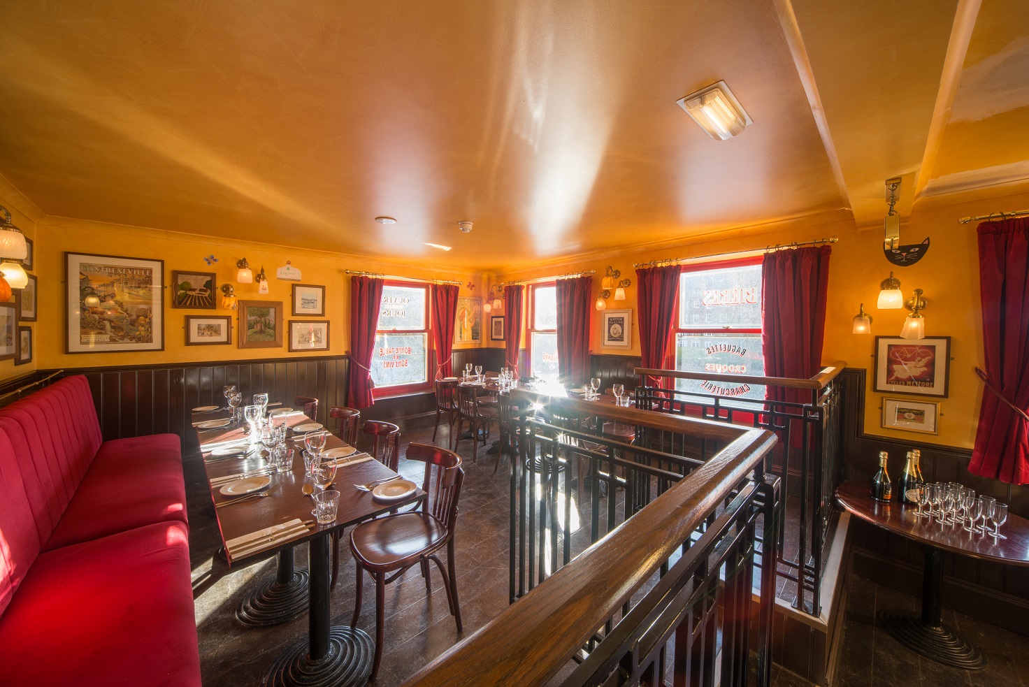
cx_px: 514
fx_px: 343
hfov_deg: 112.6
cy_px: 344
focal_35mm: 12
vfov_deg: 90.1
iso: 100
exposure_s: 1
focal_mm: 12
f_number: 16
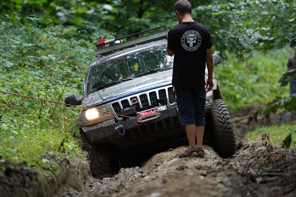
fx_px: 1644
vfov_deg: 6.9
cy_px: 98
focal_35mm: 200
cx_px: 148
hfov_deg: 10.3
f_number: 2.8
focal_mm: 200
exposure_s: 1/350
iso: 800
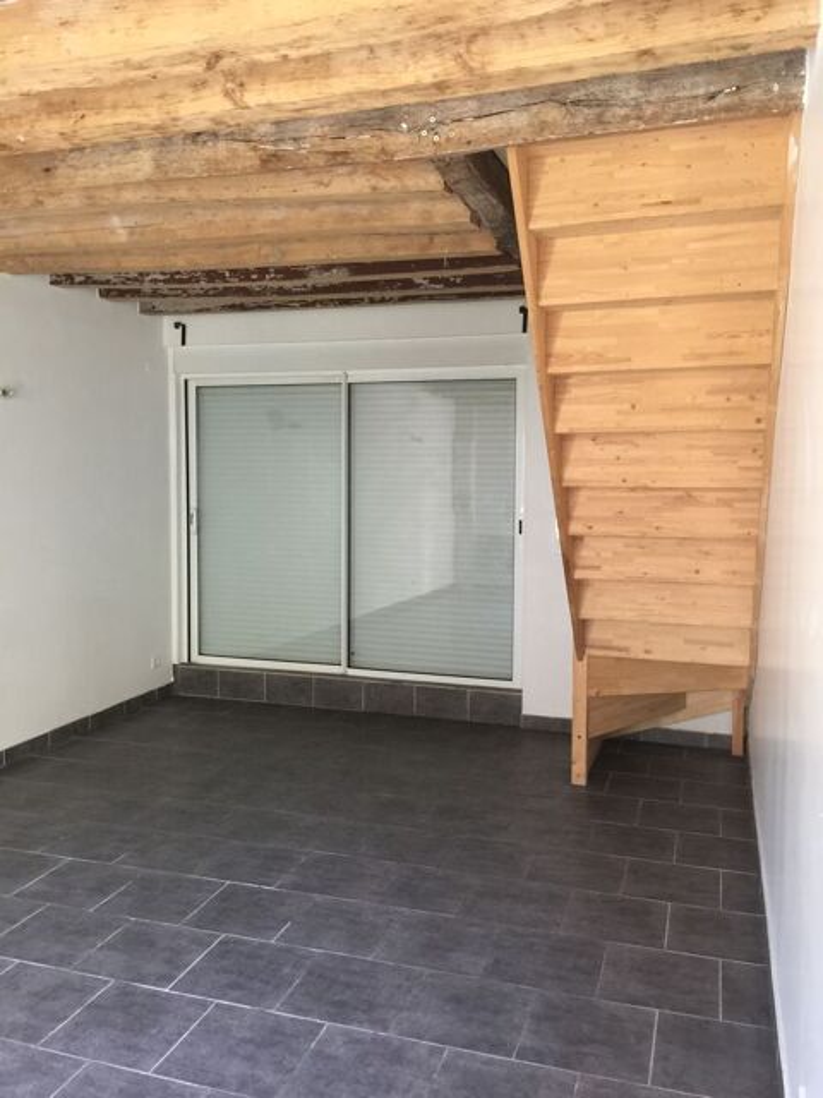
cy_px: 549
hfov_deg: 48.2
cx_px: 412
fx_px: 919
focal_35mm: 29
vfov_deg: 61.7
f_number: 2.2
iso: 80
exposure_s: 1/17
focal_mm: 4.15
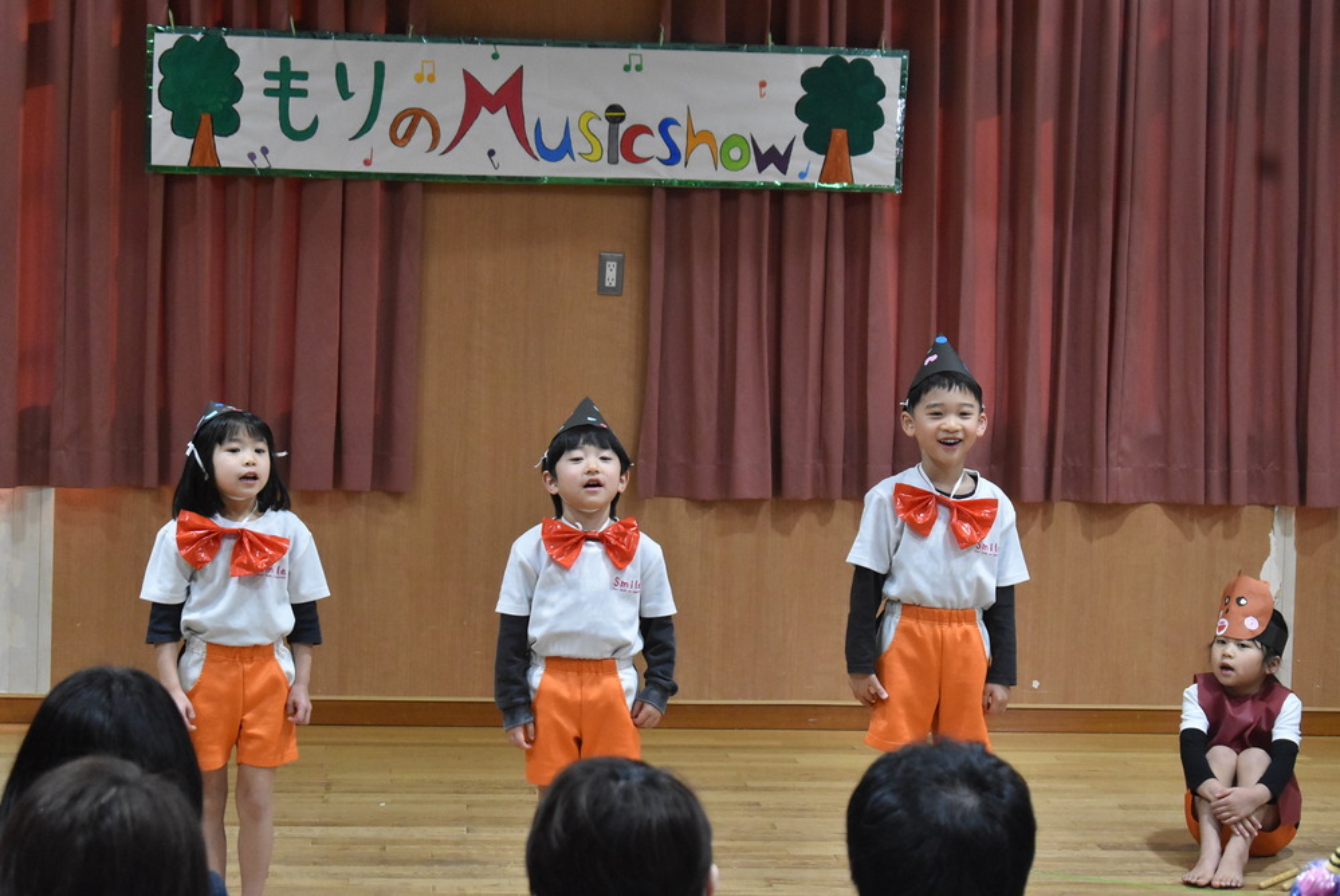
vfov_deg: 16.6
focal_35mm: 82
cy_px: 448
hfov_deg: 24.6
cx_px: 670
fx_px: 3073
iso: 4000
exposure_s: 1/160
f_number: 6.3
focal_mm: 55
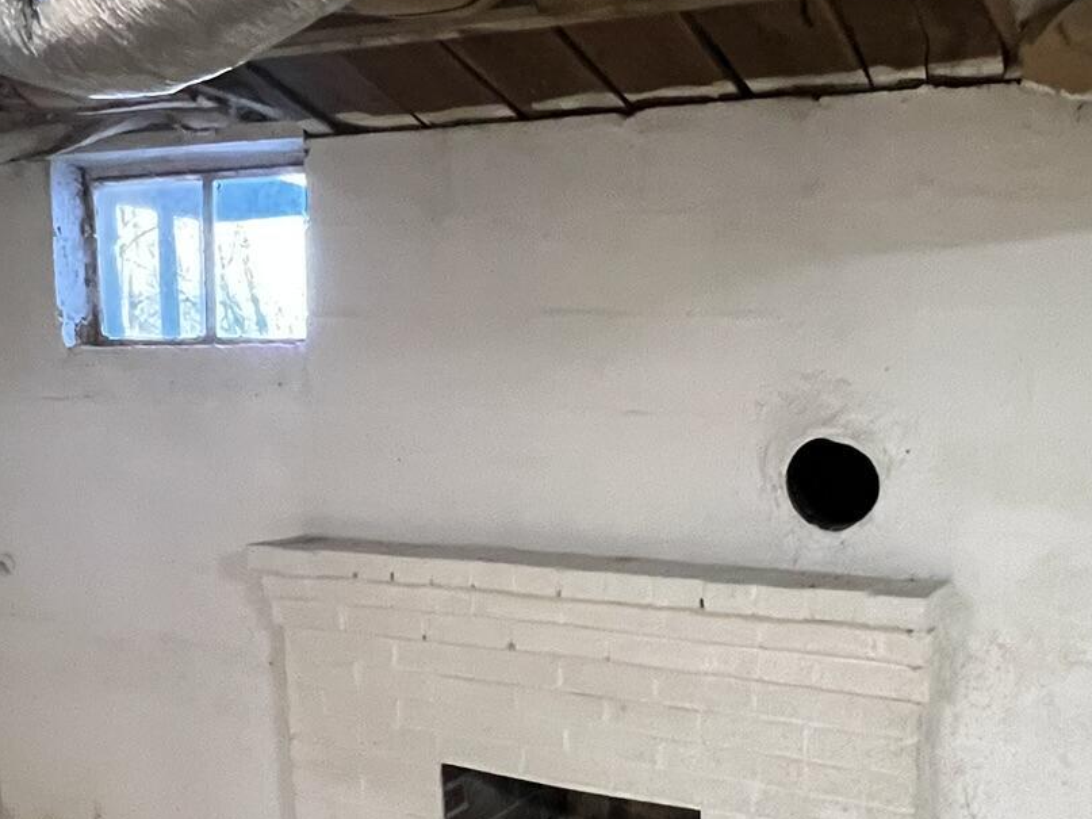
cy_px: 586
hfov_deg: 53.9
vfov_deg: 42.0
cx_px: 756
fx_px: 1041
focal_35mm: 33
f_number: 1.8
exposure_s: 1/60
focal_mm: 1.57
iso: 800
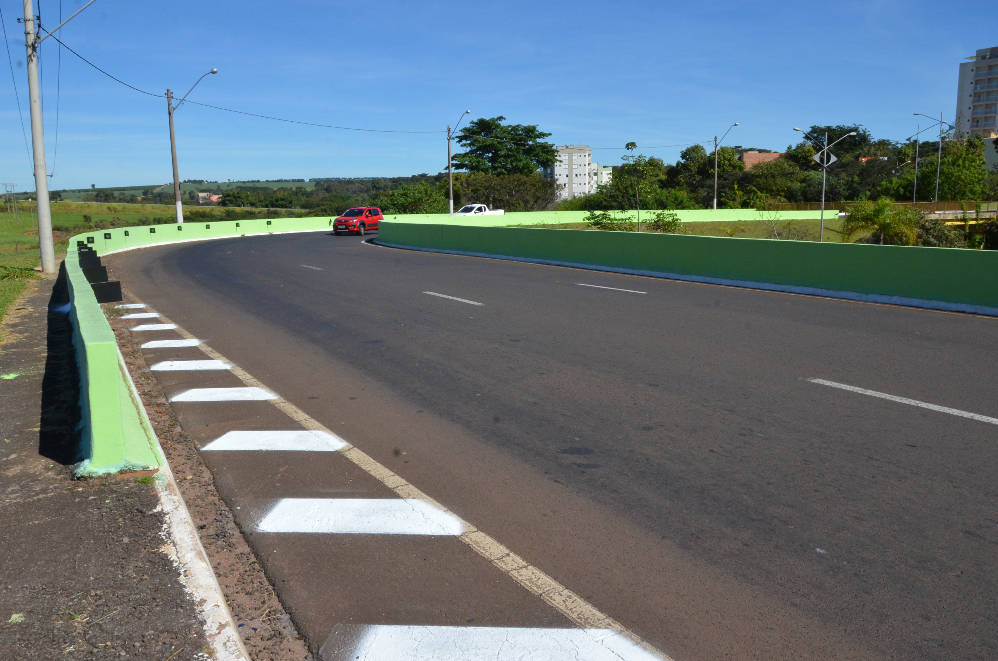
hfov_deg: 67.5
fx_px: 747
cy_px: 330
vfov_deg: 47.7
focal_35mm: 27
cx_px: 499
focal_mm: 18
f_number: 13
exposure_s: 1/640
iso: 800
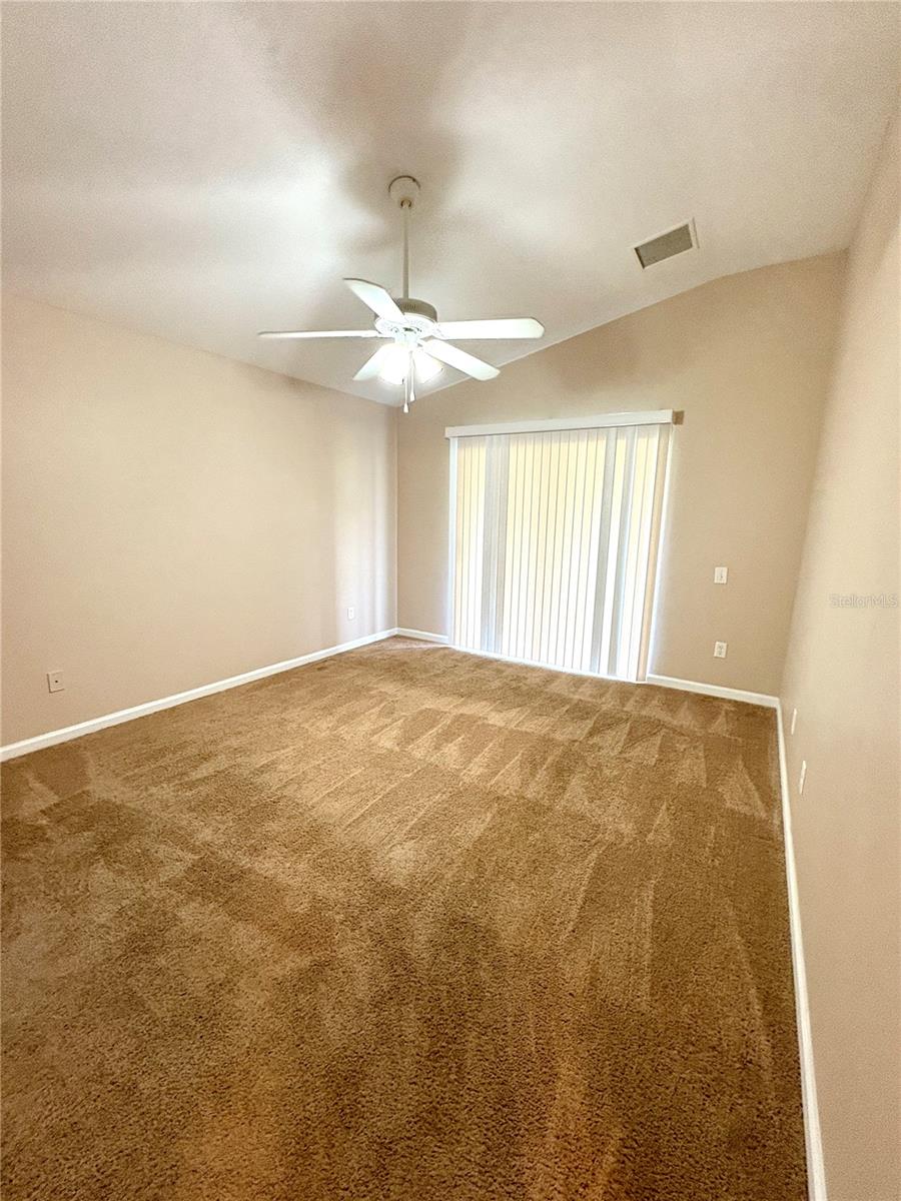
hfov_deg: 85.7
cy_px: 600
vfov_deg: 102.1
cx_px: 450
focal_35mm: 14
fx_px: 486
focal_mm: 2.22
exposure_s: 1/60
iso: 320
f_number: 2.2
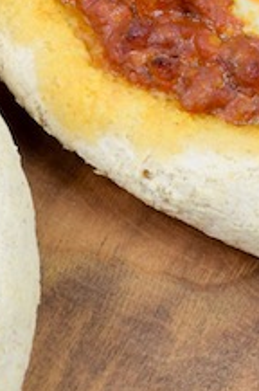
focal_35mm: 744
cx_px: -249
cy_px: -135
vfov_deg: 2.8
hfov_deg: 1.8
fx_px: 8058
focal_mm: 105
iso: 200
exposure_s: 1/15
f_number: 8
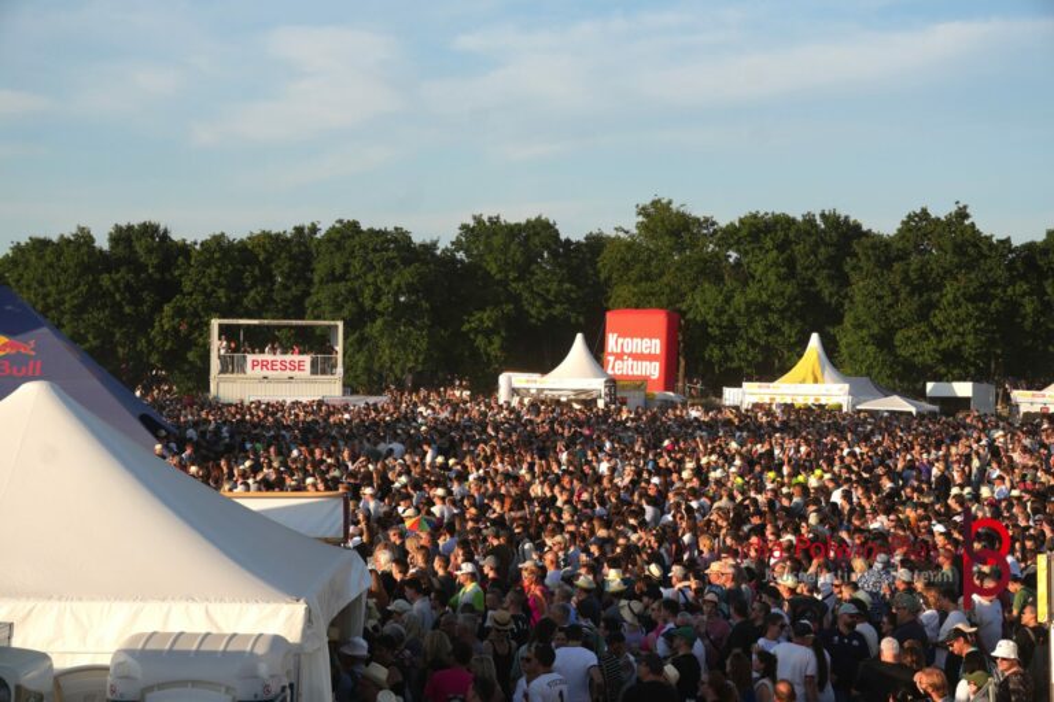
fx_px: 2064
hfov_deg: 28.6
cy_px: 351
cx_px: 527
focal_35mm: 70
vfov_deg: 19.3
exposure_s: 1/200
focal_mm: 47
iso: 100
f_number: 7.1
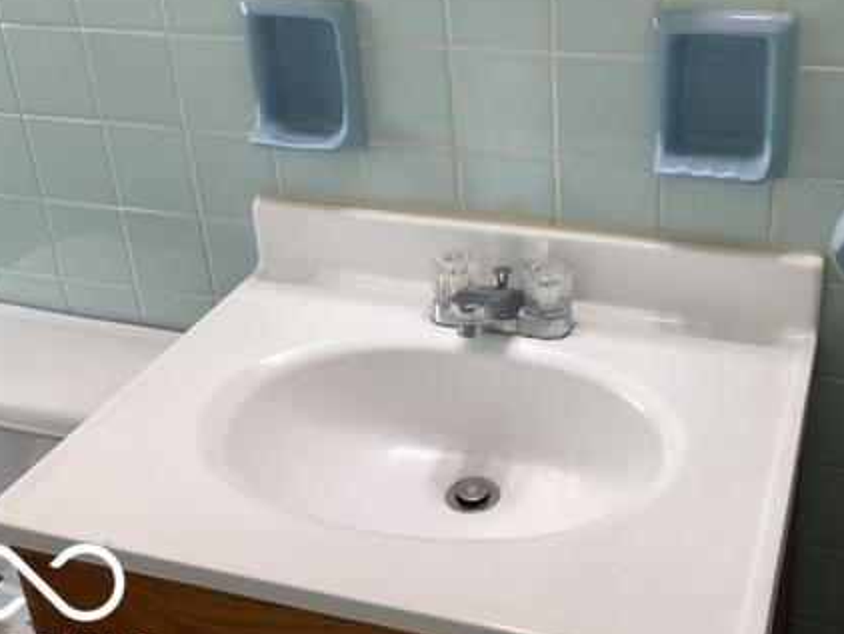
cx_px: 500
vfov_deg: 30.8
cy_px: 242
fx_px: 1147
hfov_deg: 40.3
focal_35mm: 47
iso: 80
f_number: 2.4
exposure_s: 1/100
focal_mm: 3.3
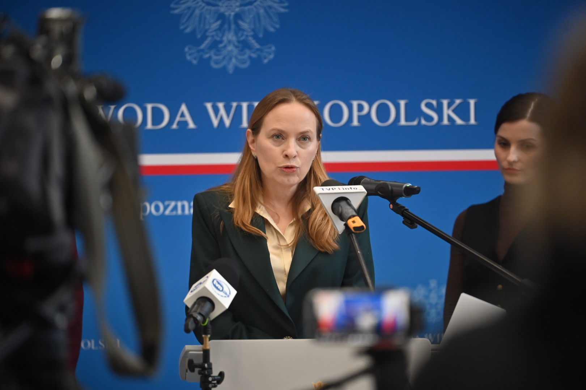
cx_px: 293
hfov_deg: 11.4
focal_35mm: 180
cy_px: 195
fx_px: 2930
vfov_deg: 7.6
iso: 1250
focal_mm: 180
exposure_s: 1/400
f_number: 2.8
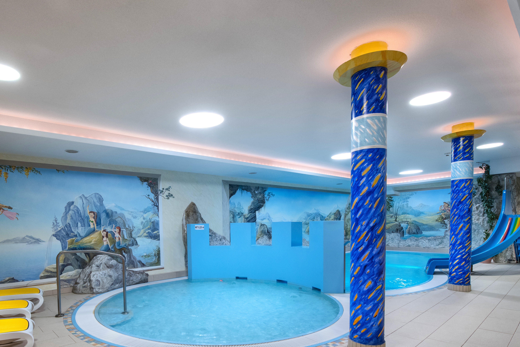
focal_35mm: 20
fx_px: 289
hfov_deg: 82.9
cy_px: 219
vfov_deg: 61.0
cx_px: 207
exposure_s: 1/8
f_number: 9.5
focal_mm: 14
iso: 280
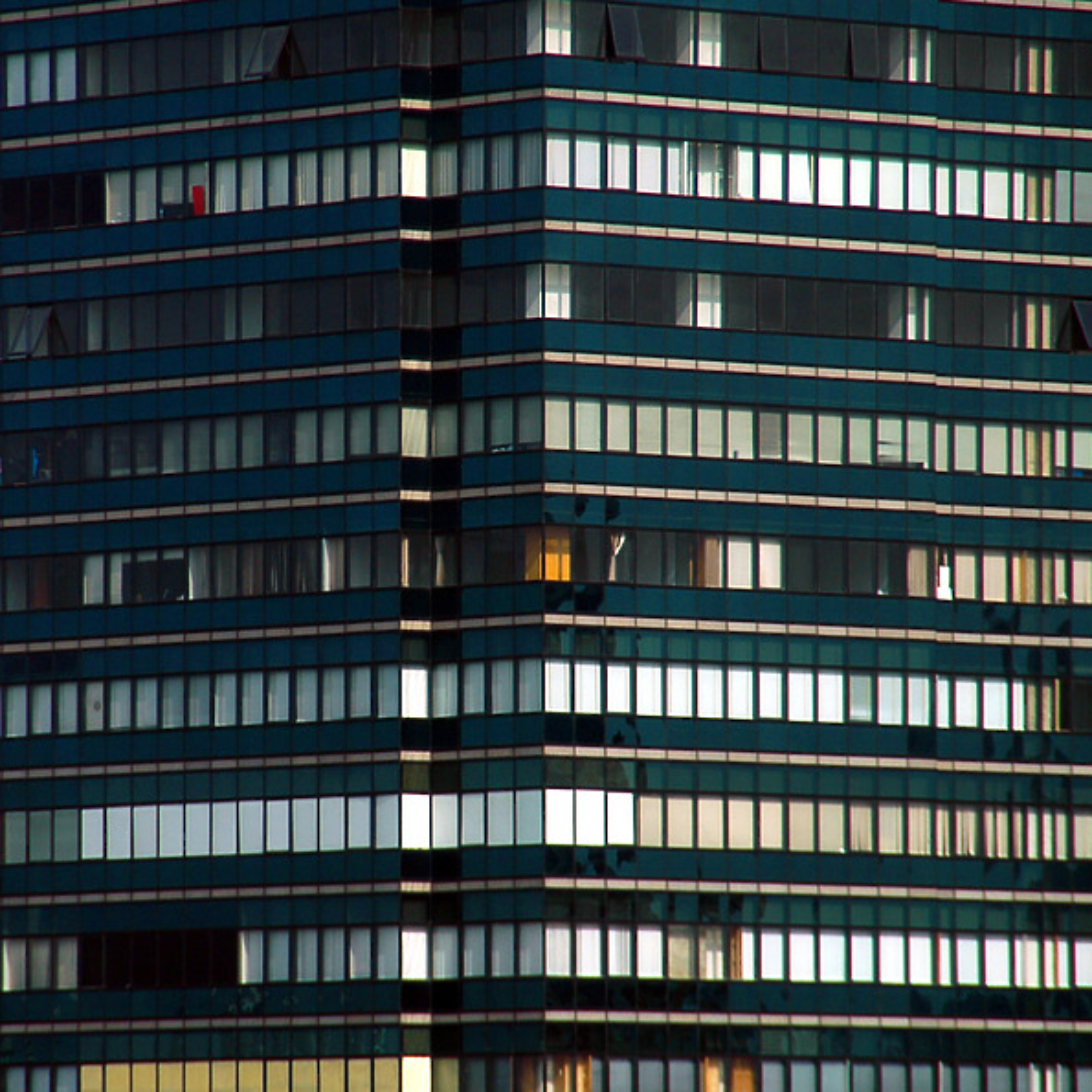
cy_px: 547
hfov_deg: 4.6
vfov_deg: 4.6
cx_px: 387
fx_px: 13741
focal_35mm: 385
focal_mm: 200
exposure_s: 1/160
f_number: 6.3
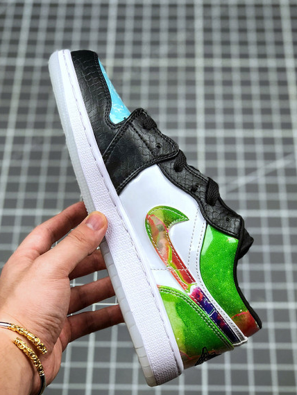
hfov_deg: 20.5
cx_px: 141
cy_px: 210
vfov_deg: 27.0
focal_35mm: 72
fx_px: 823
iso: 40
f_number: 2.8
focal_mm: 6.6
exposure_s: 1/50
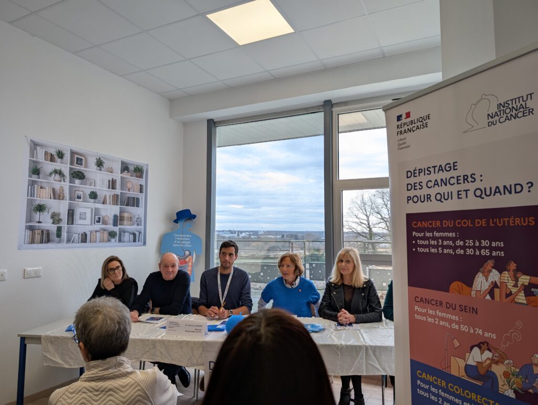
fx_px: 374
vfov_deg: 56.9
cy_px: 202
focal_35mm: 24
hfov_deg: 71.5
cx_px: 269
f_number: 1.68
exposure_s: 1/101
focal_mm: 6.9
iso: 19
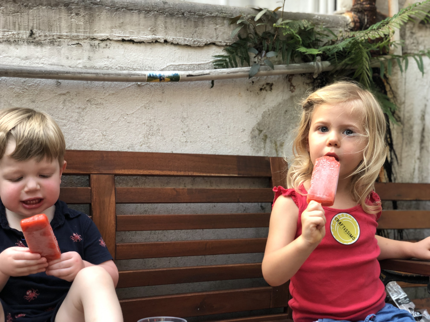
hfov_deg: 36.8
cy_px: 161
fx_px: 646
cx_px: 215
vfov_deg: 28.0
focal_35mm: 52
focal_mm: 6
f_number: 2.4
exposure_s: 1/50
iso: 50
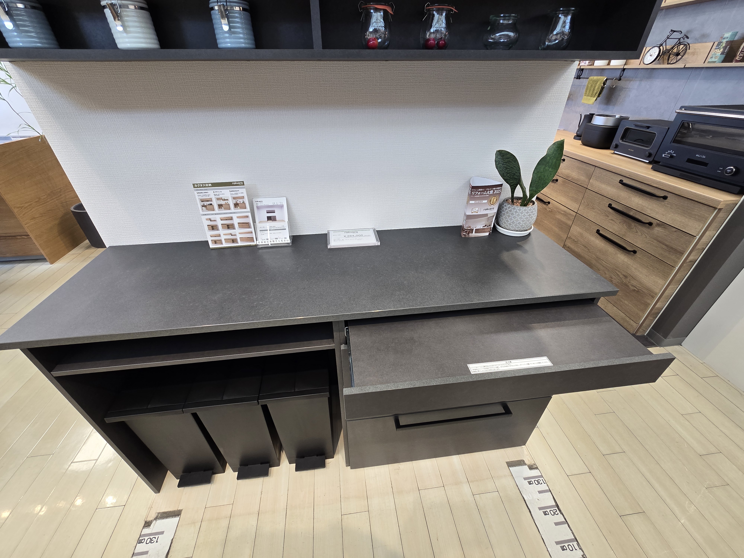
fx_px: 279
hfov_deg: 106.2
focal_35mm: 13
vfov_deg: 89.9
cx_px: 372
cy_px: 279
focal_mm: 2.2
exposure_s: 1/60
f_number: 2.2
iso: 80
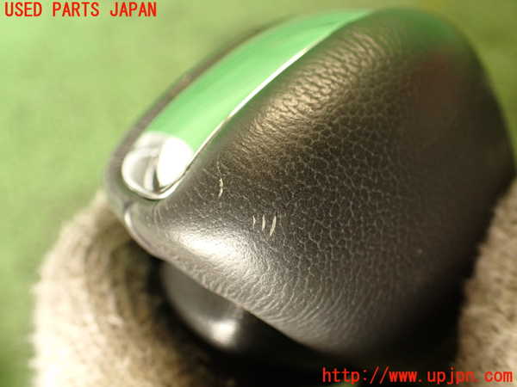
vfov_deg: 44.2
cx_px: 258
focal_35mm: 32
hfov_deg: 56.8
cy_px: 194
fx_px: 478
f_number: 2.4
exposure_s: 1/30
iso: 200
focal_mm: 5.79
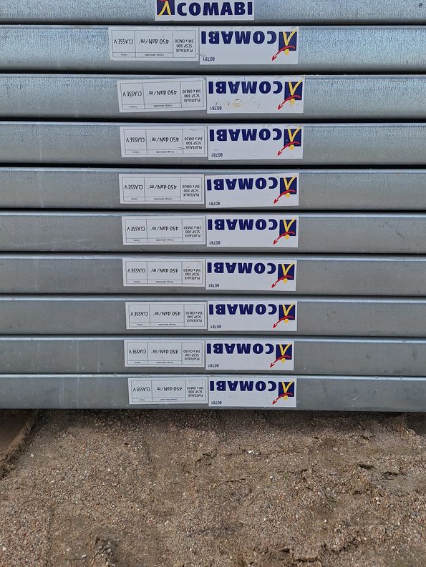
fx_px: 476
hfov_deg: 48.2
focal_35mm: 29
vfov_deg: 61.3
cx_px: 217
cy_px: 237
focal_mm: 5.54
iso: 40
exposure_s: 1/590
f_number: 1.8
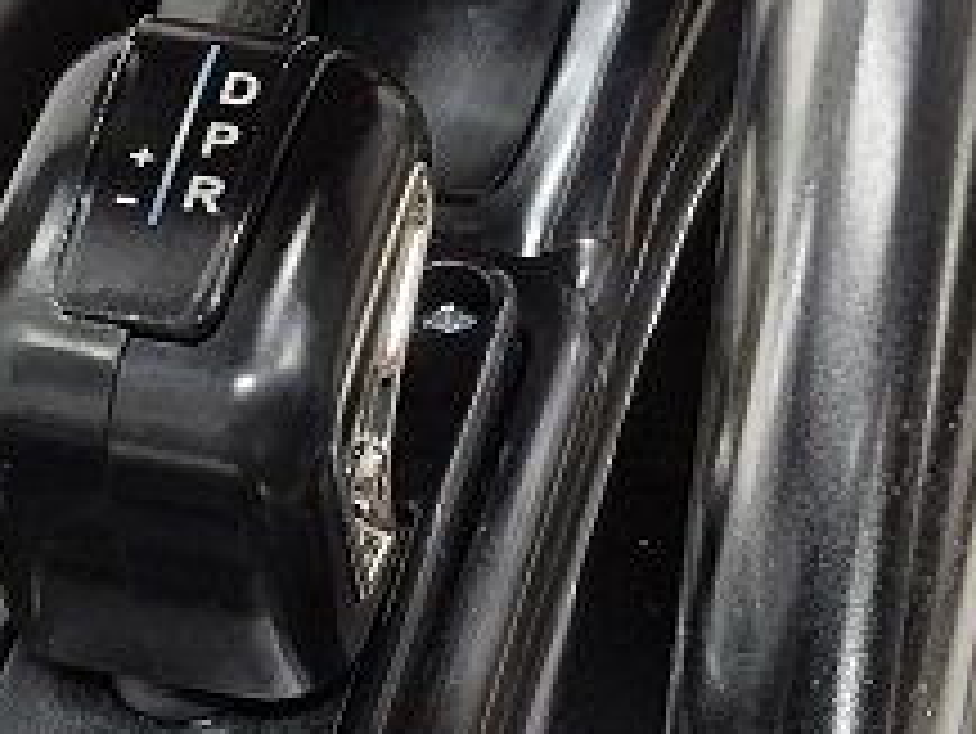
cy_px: -9
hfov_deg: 18.5
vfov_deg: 13.8
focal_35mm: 106
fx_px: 2990
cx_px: 612
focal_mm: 5.4
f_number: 1.8
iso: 800
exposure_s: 1/100
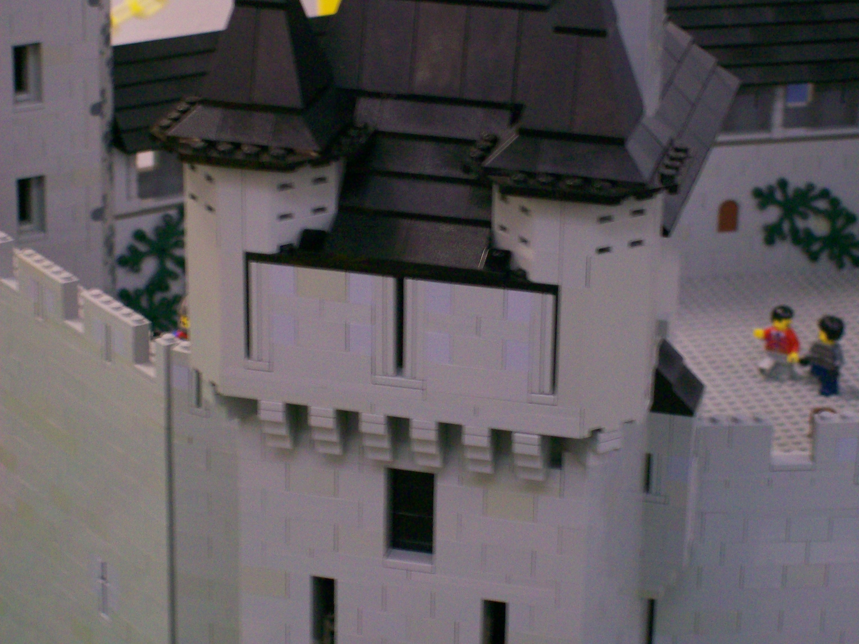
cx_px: 430
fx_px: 2680
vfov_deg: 13.7
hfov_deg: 18.2
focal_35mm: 108
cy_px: 322
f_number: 4.8
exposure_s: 1/8
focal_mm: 18
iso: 200
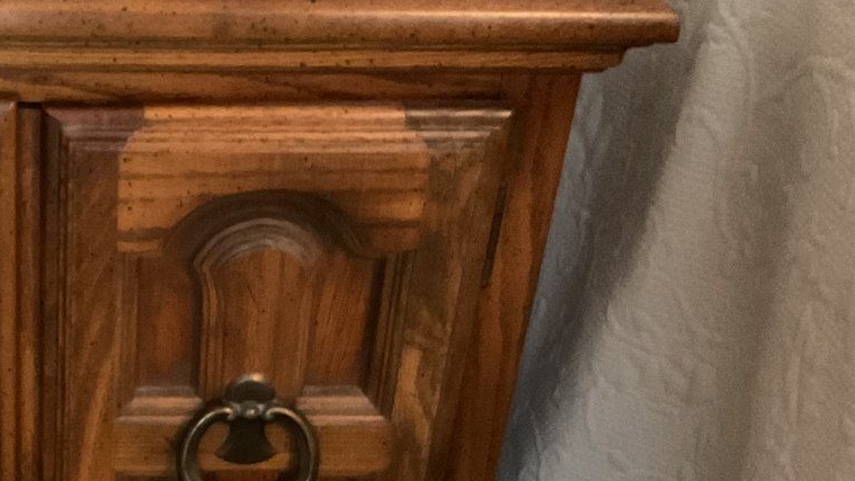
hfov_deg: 31.3
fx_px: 1428
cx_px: 38
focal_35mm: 63
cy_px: 342
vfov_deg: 19.0
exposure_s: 1/20
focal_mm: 3
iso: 500
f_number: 1.8
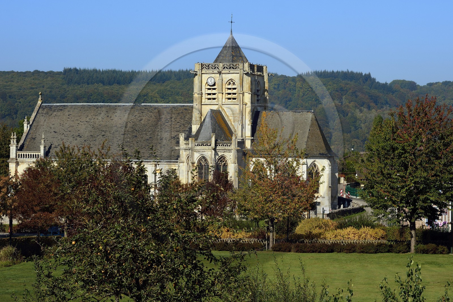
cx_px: 226
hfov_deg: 18.3
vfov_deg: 12.2
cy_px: 151
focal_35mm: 112
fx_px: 1409
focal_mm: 112
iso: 200
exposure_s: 1/320
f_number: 13
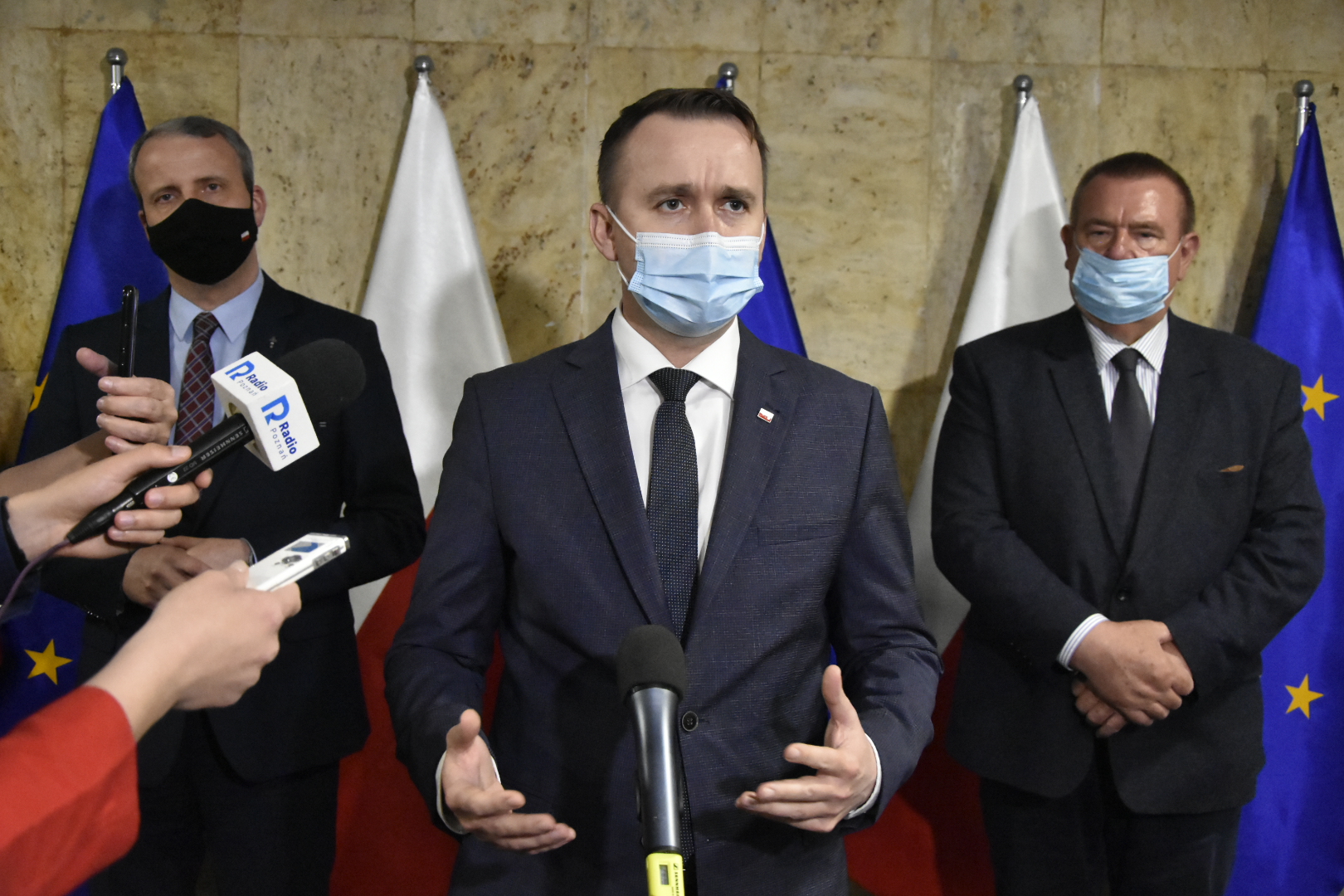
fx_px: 1456
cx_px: 672
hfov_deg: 49.6
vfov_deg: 34.2
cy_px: 448
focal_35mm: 39
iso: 9000
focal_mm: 26
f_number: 4
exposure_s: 1/200
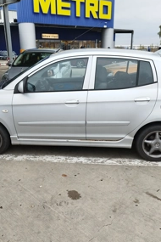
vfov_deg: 54.3
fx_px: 235
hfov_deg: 37.8
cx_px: 76
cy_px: 138
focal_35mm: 35
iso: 60
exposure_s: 1/100
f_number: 1.89
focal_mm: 5.89
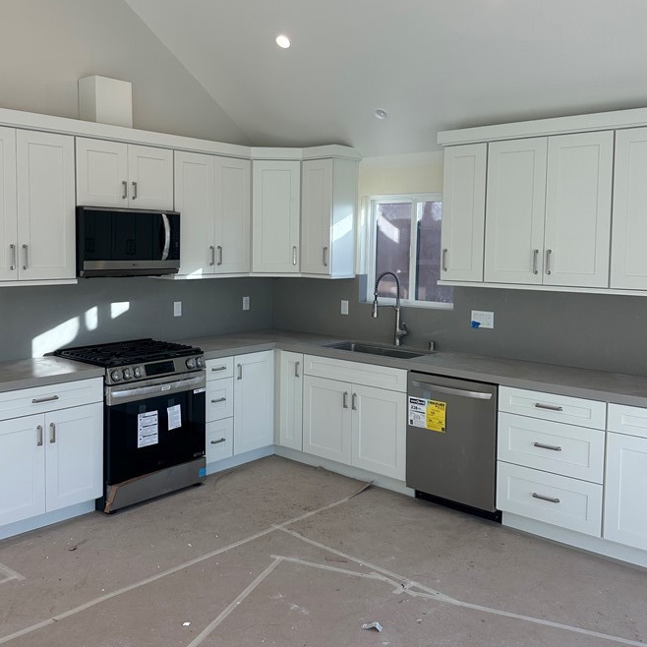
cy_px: 287
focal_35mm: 33
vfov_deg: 49.6
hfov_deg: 49.6
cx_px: 285
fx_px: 698
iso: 80
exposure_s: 1/496
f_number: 1.78
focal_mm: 6.86
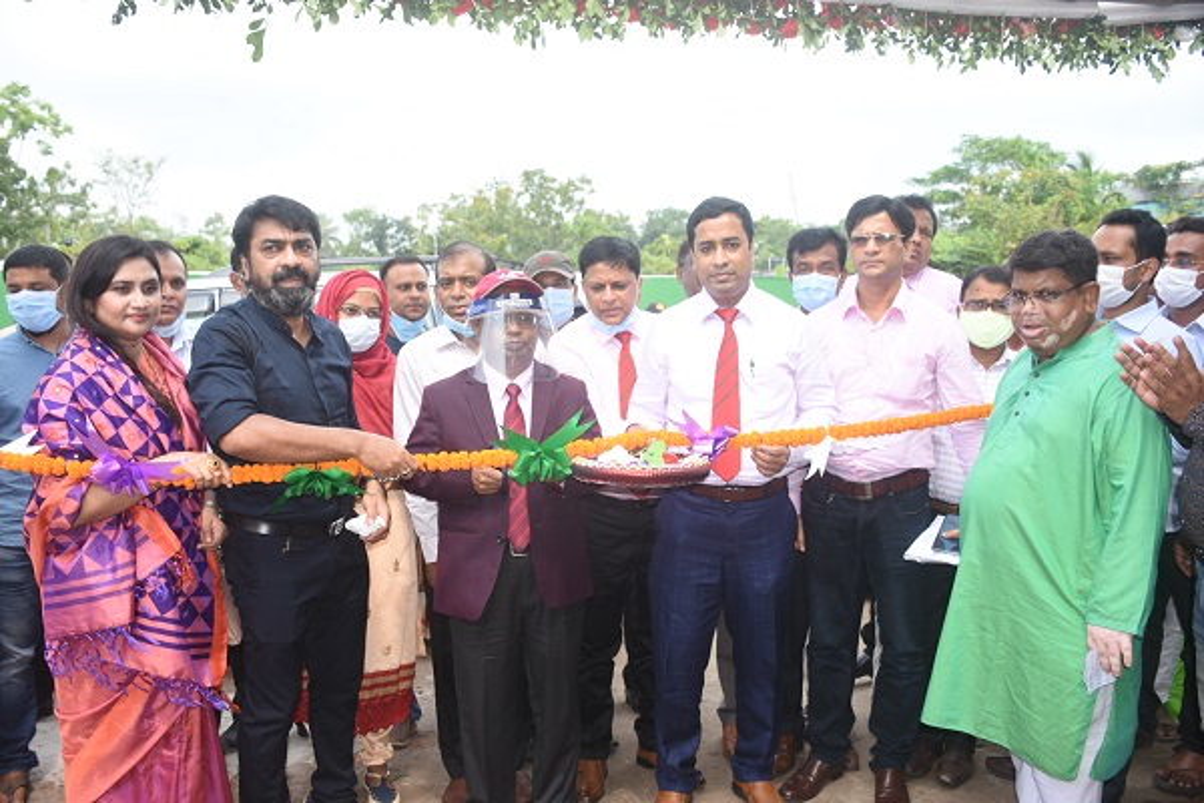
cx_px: 602
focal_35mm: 30
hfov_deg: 61.9
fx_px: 1003
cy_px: 402
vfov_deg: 43.6
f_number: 3.5
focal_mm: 20
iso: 125
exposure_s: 1/200
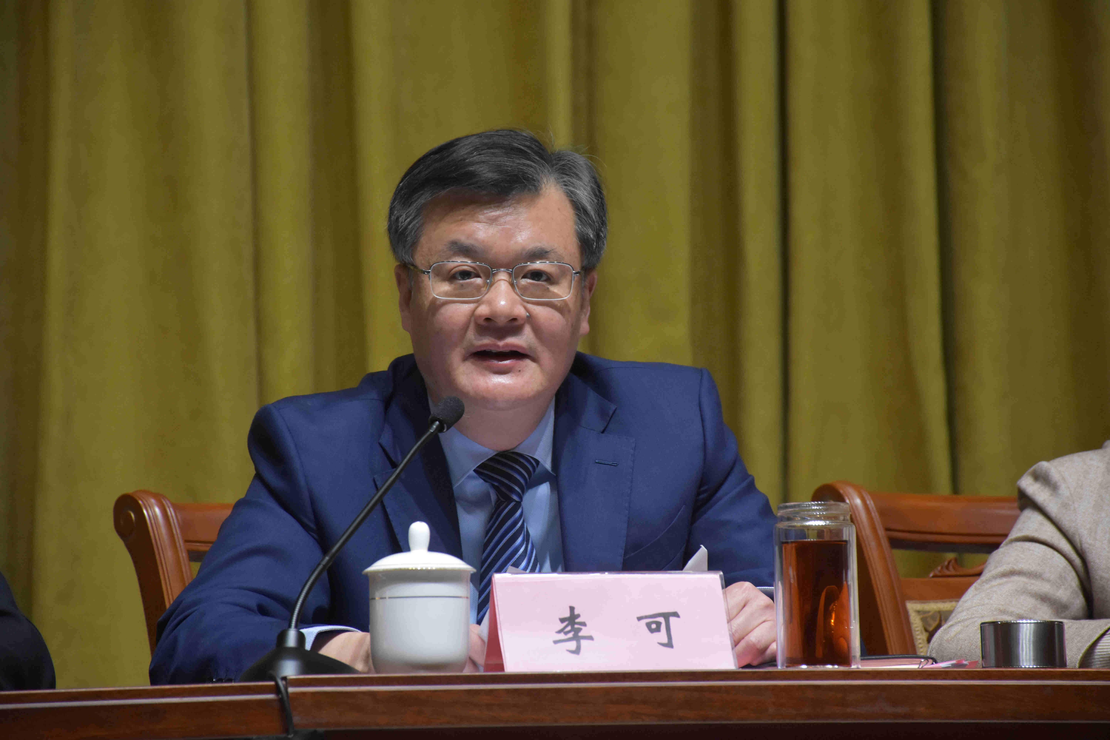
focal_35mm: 210
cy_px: 370
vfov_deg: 6.5
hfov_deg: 9.8
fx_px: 6474
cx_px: 555
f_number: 5.6
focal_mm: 140
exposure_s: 1/250
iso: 2200
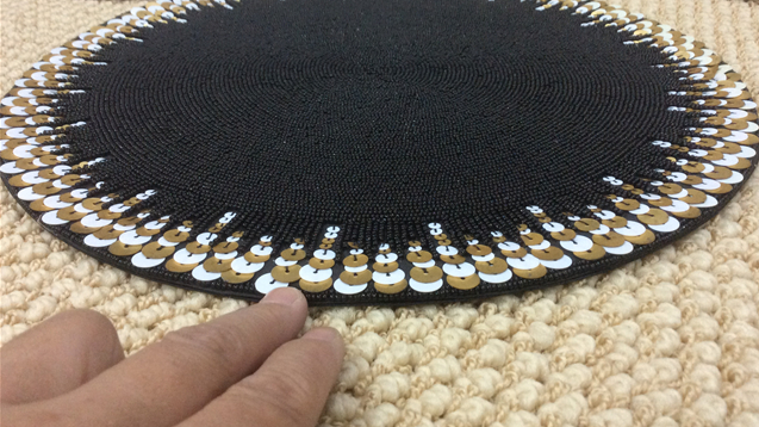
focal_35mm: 35
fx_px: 704
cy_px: 159
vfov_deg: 33.5
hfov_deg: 56.6
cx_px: 380
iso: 160
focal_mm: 3.3
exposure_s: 1/25
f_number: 2.4
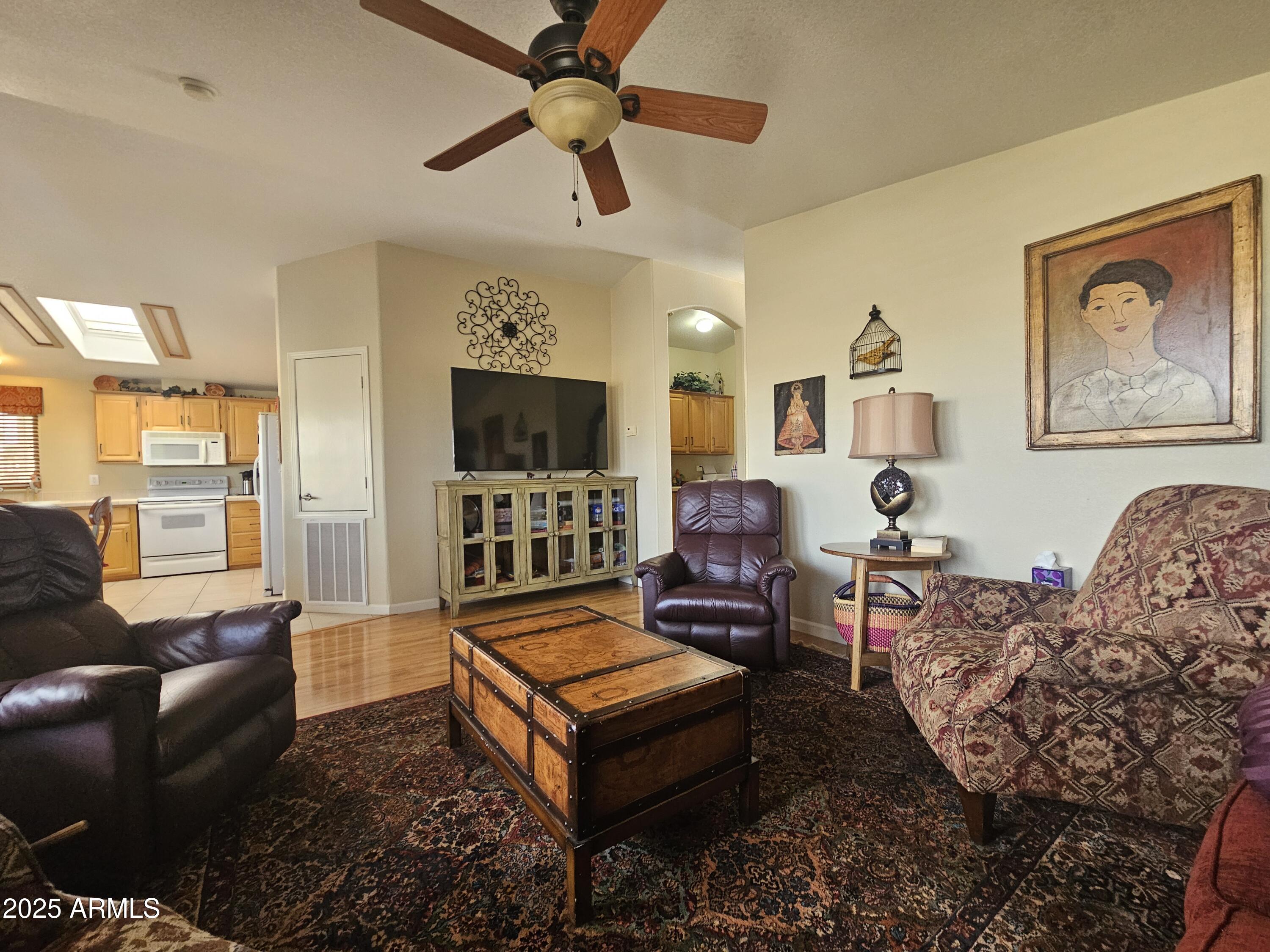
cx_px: 635
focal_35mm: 13
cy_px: 476
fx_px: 477
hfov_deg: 106.2
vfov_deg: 89.9
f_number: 2.2
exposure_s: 1/60
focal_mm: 2.2
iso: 250
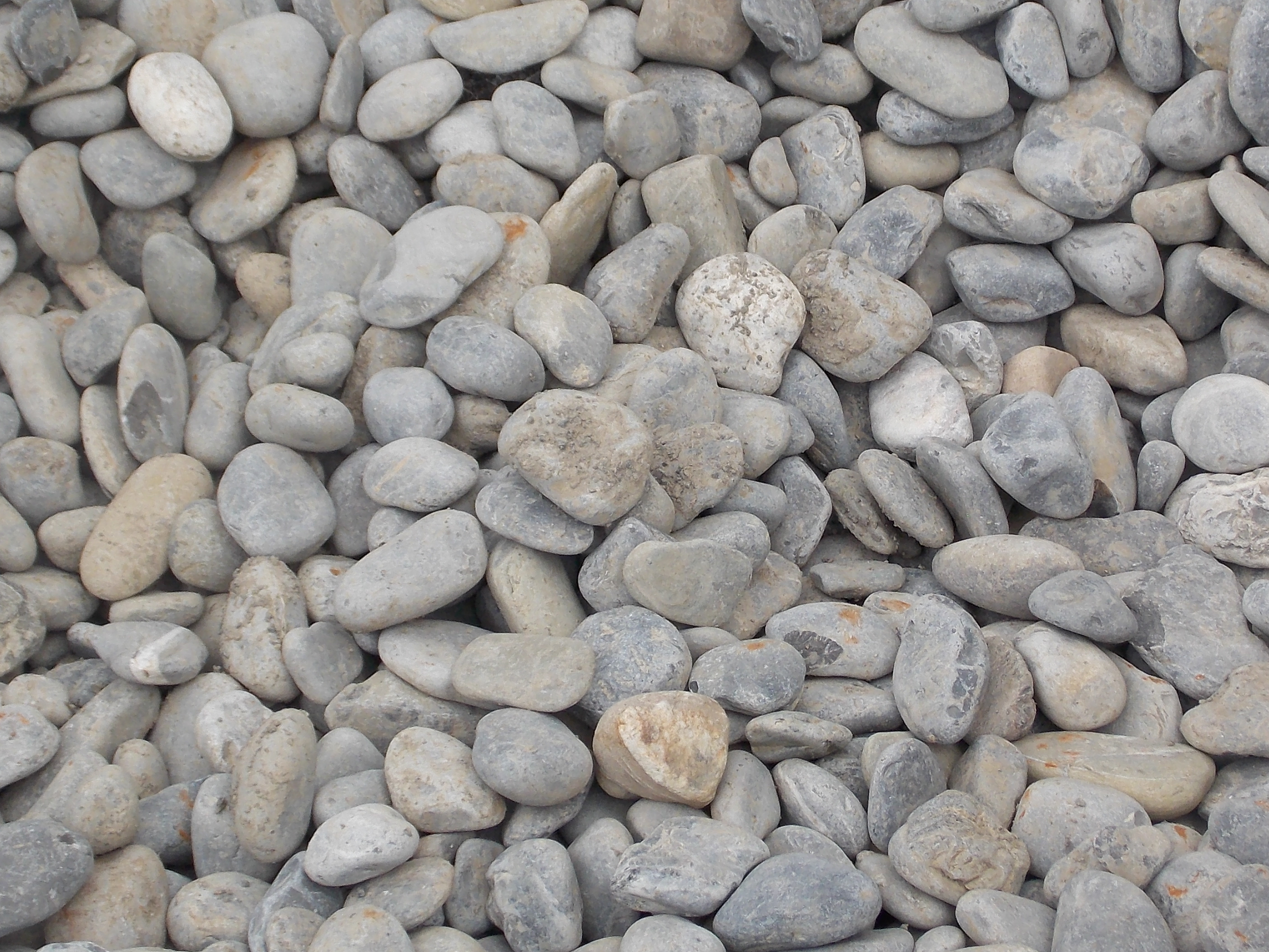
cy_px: 399
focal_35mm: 115
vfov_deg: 12.9
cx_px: 687
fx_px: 4216
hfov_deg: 17.1
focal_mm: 12.5
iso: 80
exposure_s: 1/320
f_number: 4.2
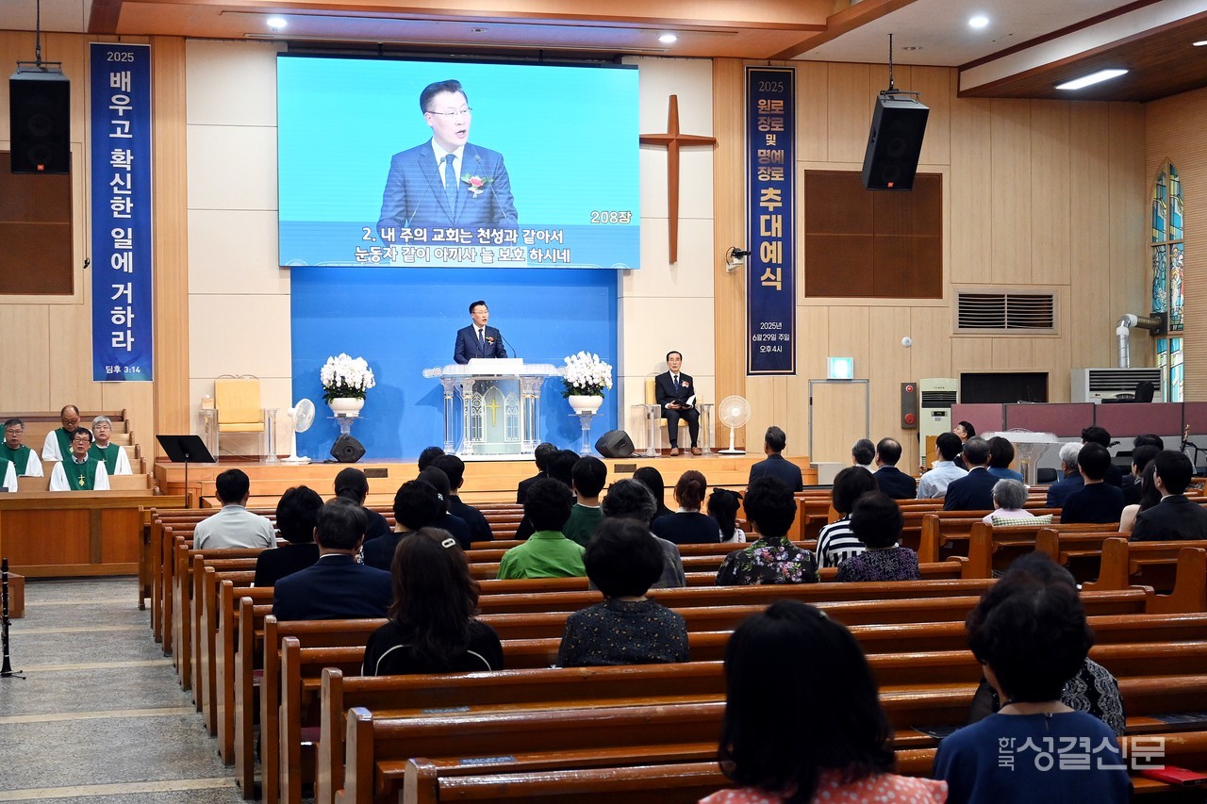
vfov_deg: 24.4
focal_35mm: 56
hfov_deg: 35.9
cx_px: 604
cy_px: 402
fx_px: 1860
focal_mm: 37
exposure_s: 1/125
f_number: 5.3
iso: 1800
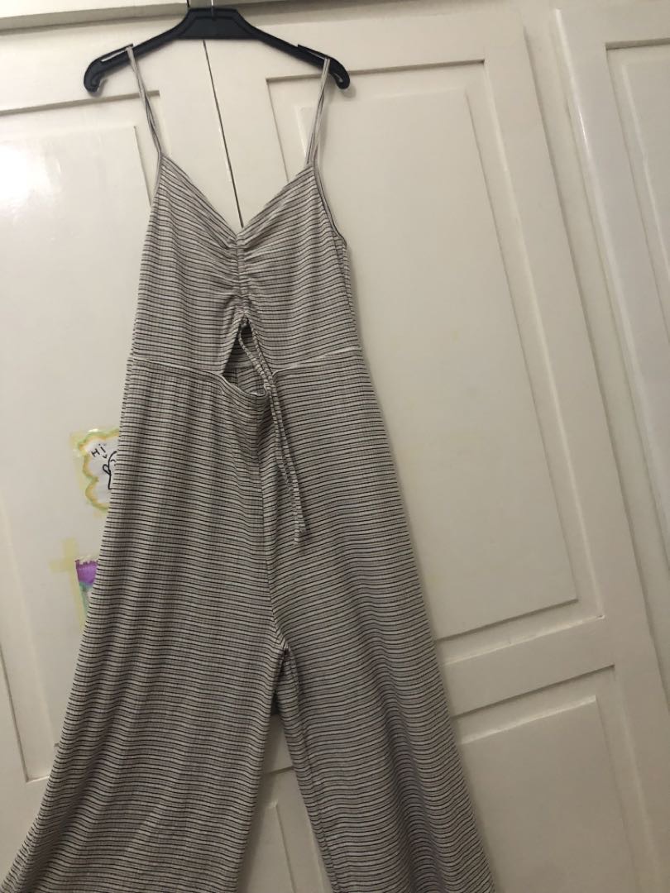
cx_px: 335
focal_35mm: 28
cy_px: 446
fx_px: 723
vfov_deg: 63.4
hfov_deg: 49.7
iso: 100
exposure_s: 1/7
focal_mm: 4
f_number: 1.8
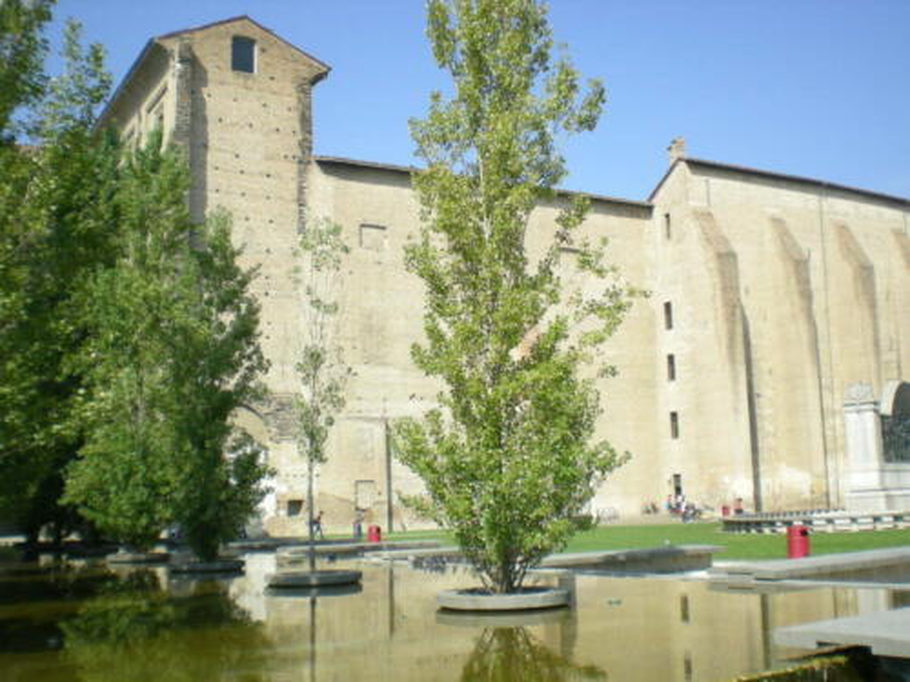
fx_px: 999
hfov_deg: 49.0
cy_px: 341
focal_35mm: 38
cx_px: 455
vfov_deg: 37.7
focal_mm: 6.3
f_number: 4.6
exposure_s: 1/268
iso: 50
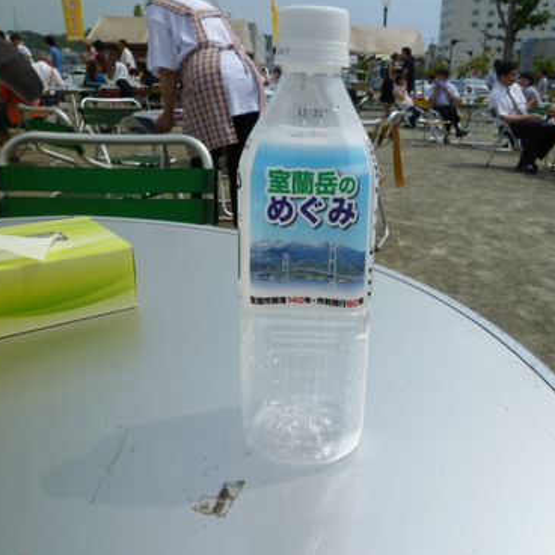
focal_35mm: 30
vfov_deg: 54.0
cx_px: 318
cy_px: 277
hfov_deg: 53.8
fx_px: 544
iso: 80
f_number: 5.6
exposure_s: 1/800
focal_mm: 4.5
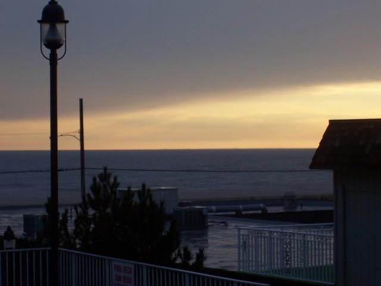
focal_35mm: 111
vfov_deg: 13.3
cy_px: 143
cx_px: 190
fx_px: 1222
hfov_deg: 17.7
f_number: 4.8
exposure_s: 1/250
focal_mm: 16.8
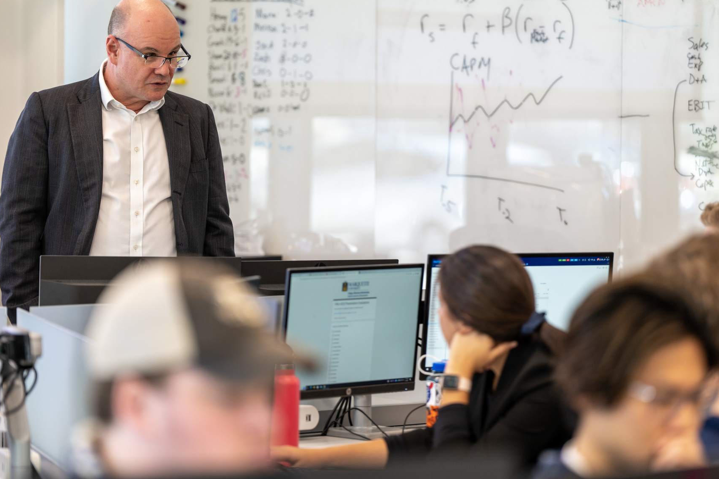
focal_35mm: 190
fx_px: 3794
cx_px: 362
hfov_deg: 10.8
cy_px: 215
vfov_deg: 7.2
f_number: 2.8
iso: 200
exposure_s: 1/125
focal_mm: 168
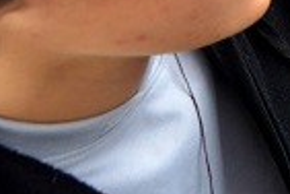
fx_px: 636
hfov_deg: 22.4
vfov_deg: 15.3
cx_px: 399
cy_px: -133
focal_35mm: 79
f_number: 7.1
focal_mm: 18
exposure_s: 1/160
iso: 2000
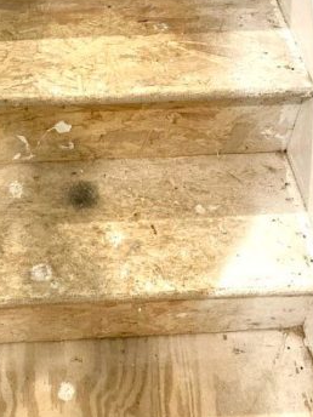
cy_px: 1
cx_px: 60
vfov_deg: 31.3
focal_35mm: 57
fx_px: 687
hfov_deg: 25.2
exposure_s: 1/40
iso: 320
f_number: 1.8
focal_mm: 3.99
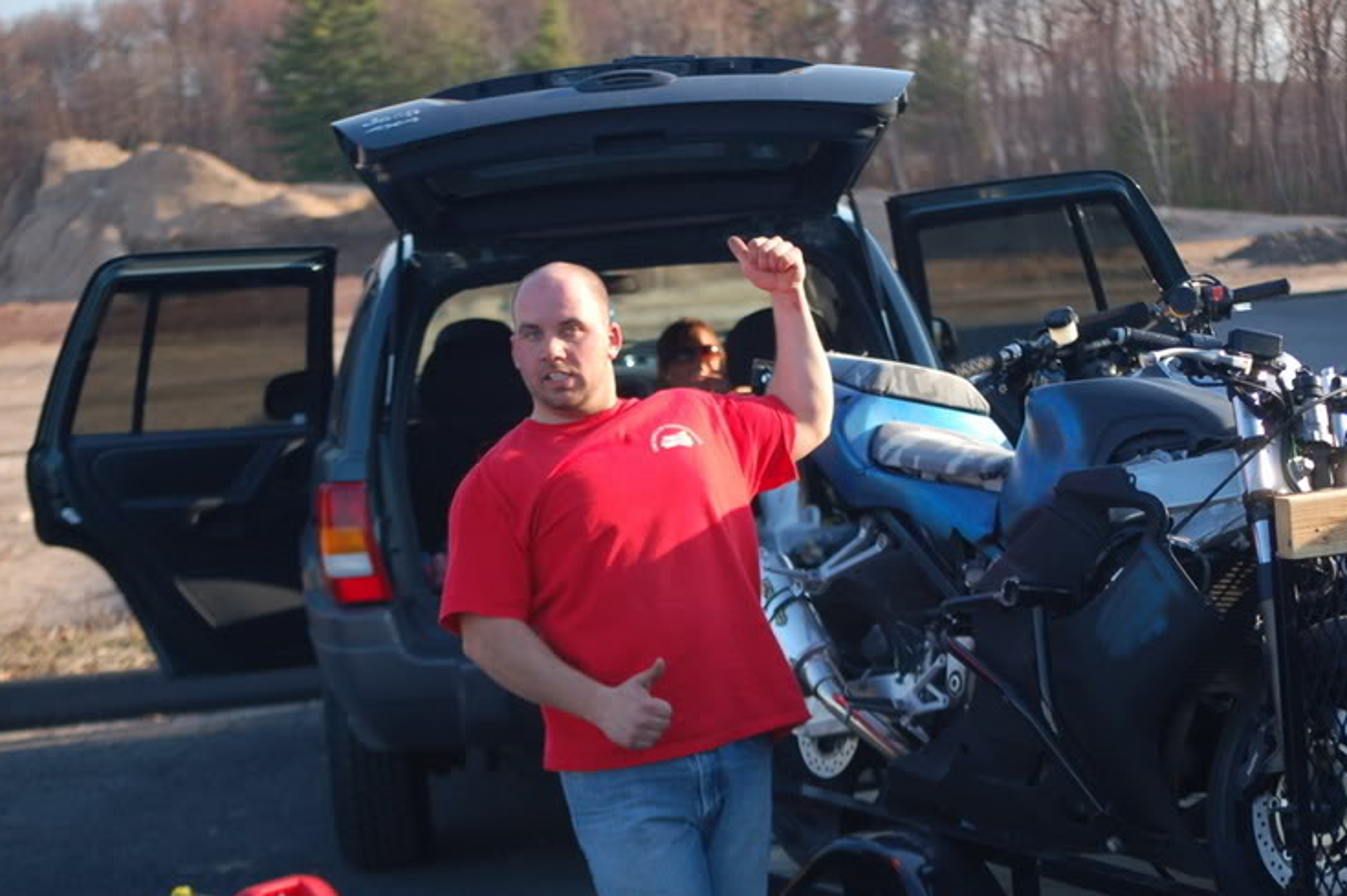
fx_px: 3664
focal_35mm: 98
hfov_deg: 20.8
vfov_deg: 13.9
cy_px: 438
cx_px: 685
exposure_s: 1/200
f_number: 4.2
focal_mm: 60
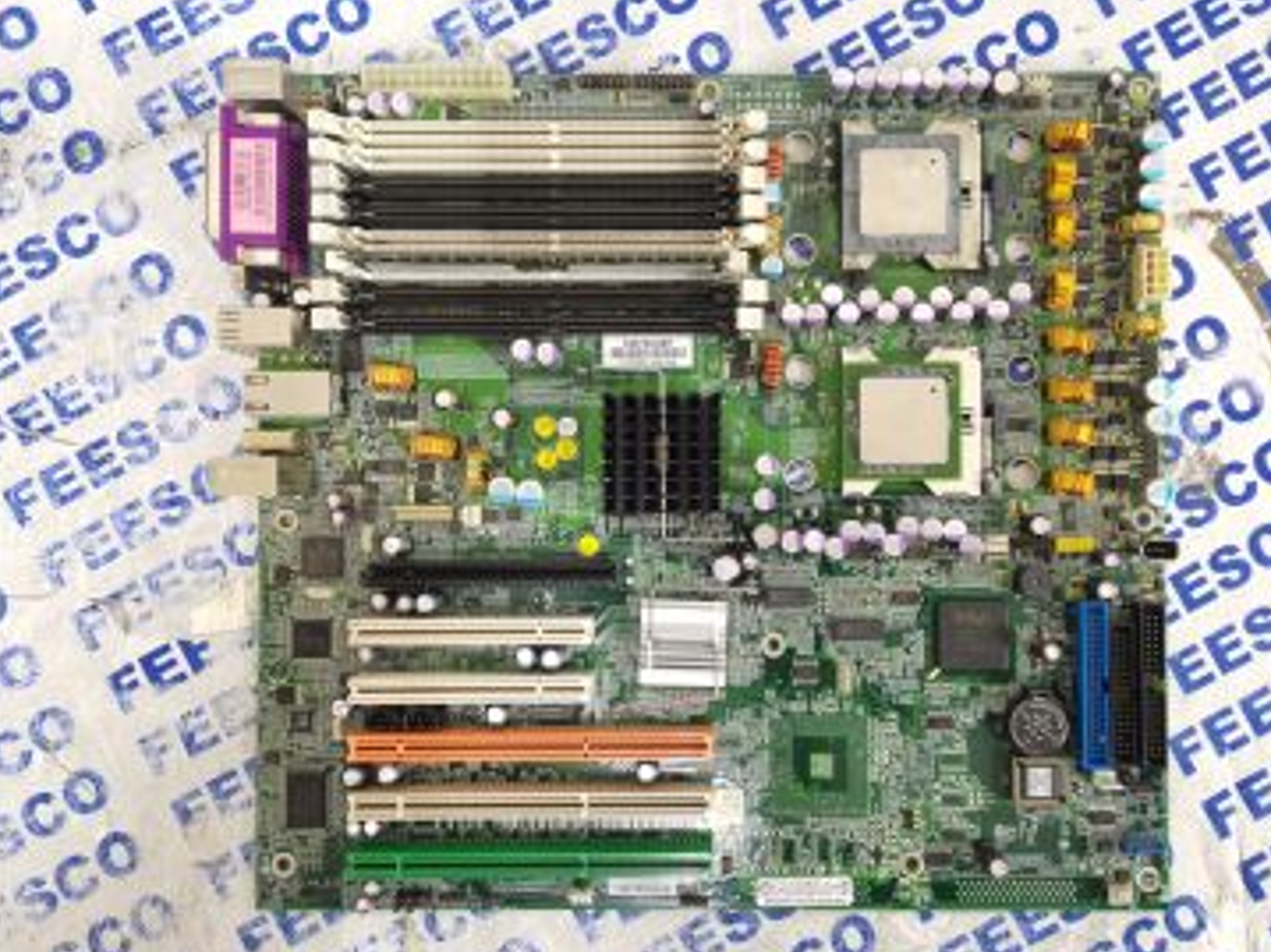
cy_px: 481
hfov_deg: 61.6
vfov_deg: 48.2
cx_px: 697
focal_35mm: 29
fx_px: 1064
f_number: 1.8
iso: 640
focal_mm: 5.58
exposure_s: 1/25
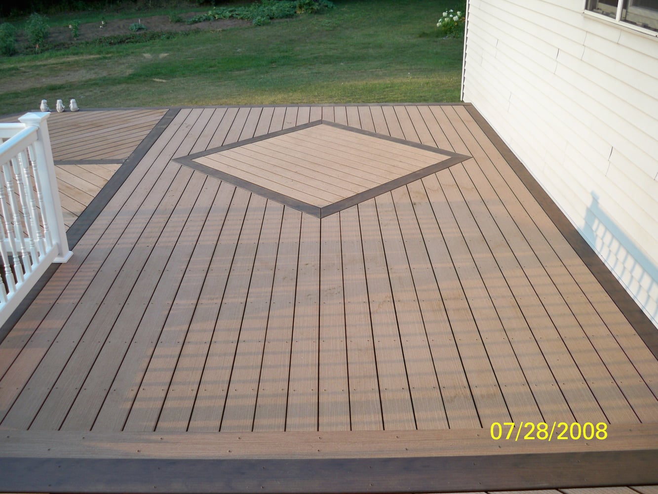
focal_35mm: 35
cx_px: 329
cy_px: 247
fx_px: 665
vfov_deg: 40.7
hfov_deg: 52.6
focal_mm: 6.3
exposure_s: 1/250
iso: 80
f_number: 3.1
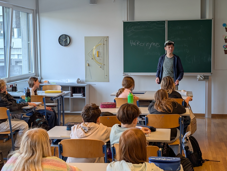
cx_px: 113
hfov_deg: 36.8
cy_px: 81
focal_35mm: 52
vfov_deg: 28.1
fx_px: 341
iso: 56
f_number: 1.68
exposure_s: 1/100
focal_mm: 6.9
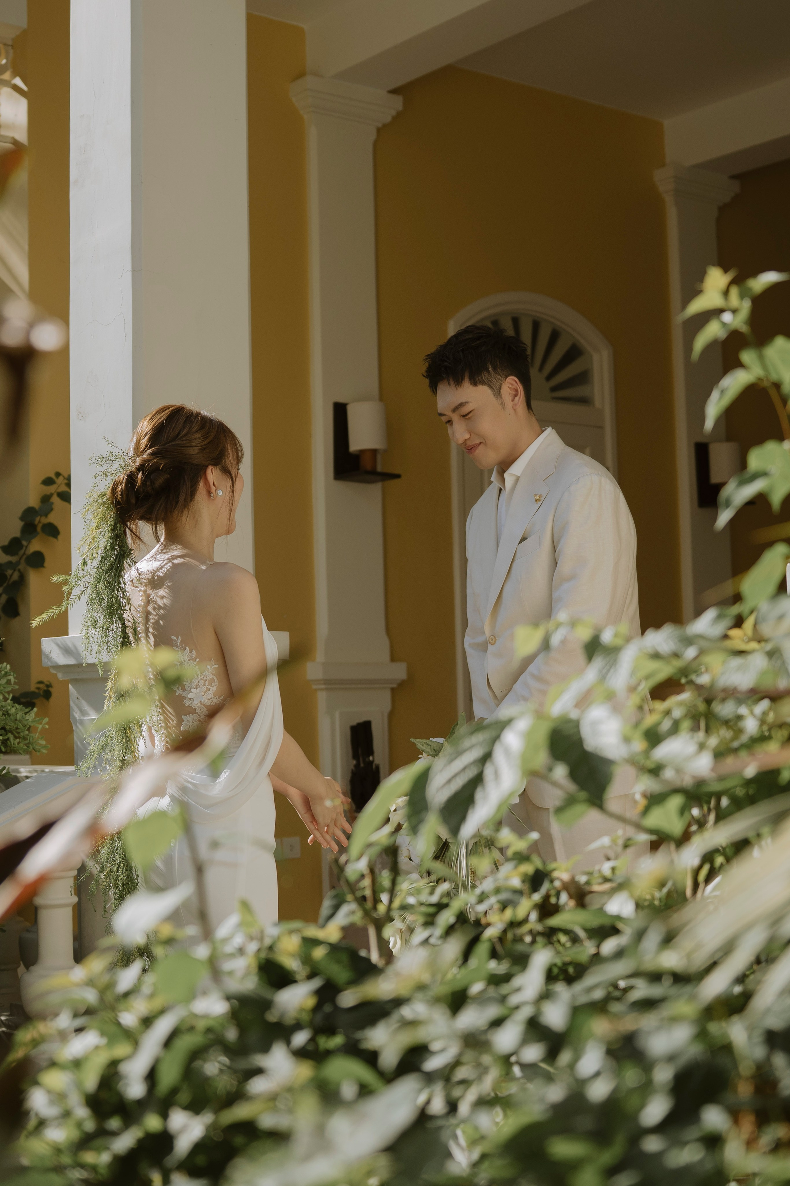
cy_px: 593
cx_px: 395
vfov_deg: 56.9
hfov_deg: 39.7
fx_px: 1093
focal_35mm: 33
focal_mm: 33.2
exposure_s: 1/1250
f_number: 2.8
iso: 100
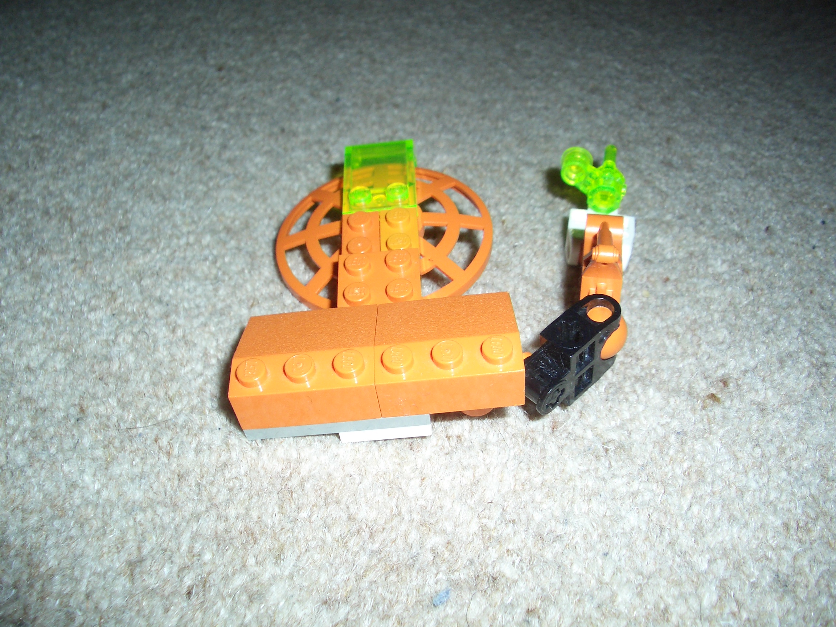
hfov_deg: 52.6
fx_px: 845
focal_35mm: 35
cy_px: 314
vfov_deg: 40.7
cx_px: 418
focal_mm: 5.8
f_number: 4.3
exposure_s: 1/60
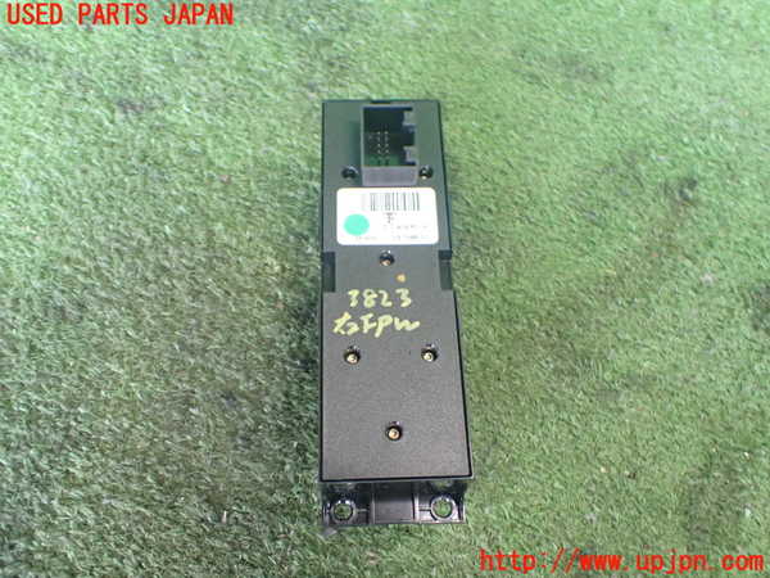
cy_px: 289
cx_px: 385
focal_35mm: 30
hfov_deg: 60.0
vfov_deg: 46.8
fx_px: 667
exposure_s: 1/50
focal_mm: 5.4
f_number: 2.3
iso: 800
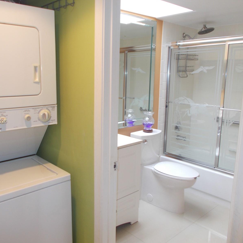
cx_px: 107
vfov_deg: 52.5
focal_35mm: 31
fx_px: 246
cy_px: 122
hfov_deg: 52.4
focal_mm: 4.6
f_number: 3.2
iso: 80
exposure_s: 1/15
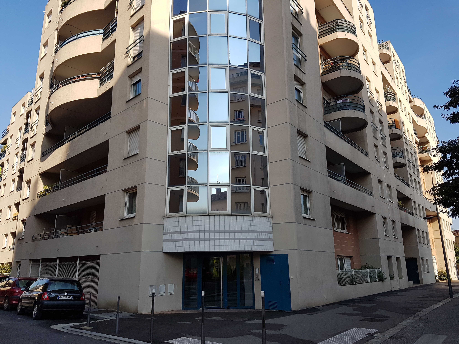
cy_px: 172
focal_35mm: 26
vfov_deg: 53.1
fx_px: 345
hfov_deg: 67.3
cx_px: 230
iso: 40
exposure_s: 1/1396
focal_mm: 4.2
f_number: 1.7
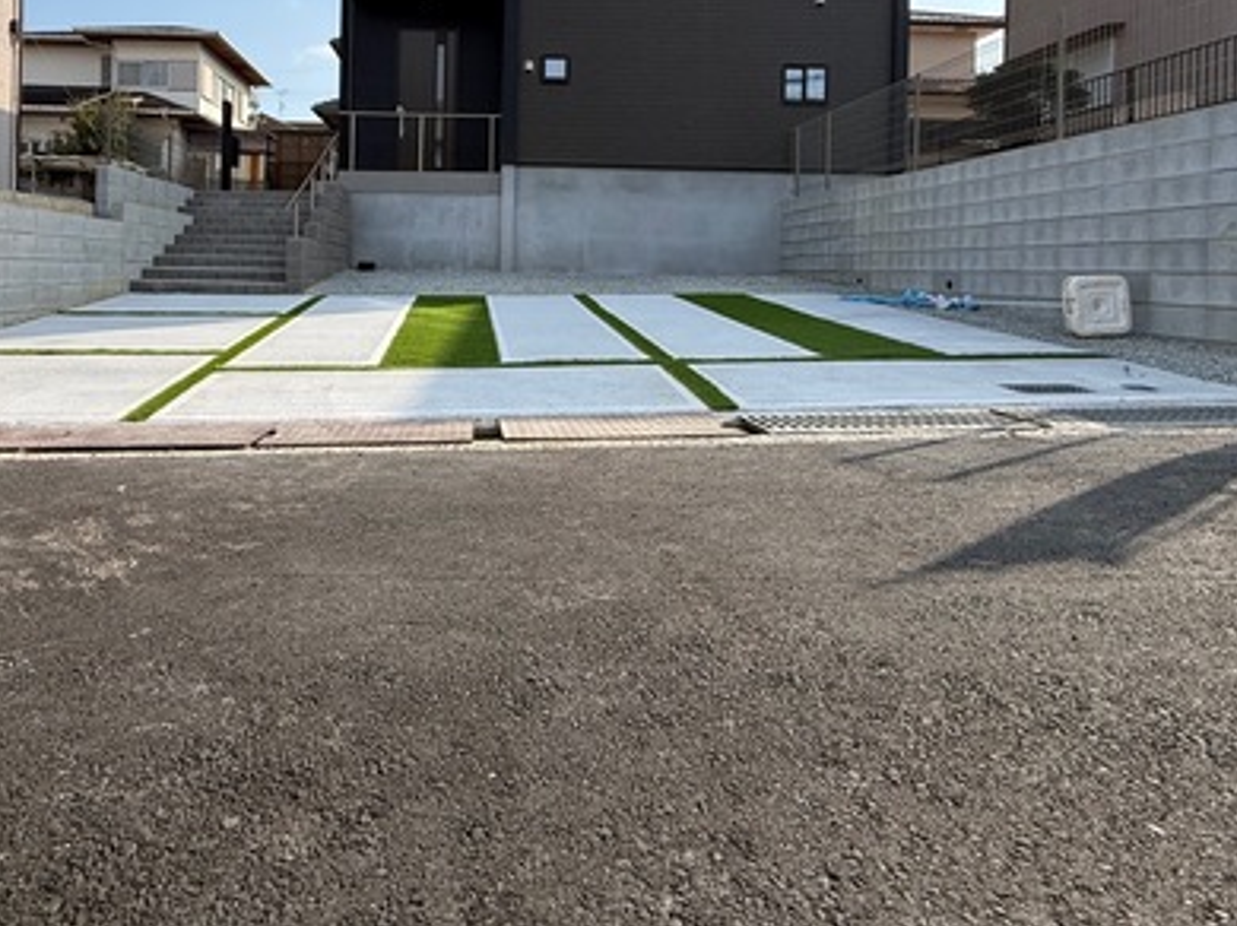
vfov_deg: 56.9
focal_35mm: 23
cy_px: 273
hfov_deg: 73.2
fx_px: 821
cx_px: 495
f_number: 2.2
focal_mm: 2.22
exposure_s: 1/2092
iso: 64
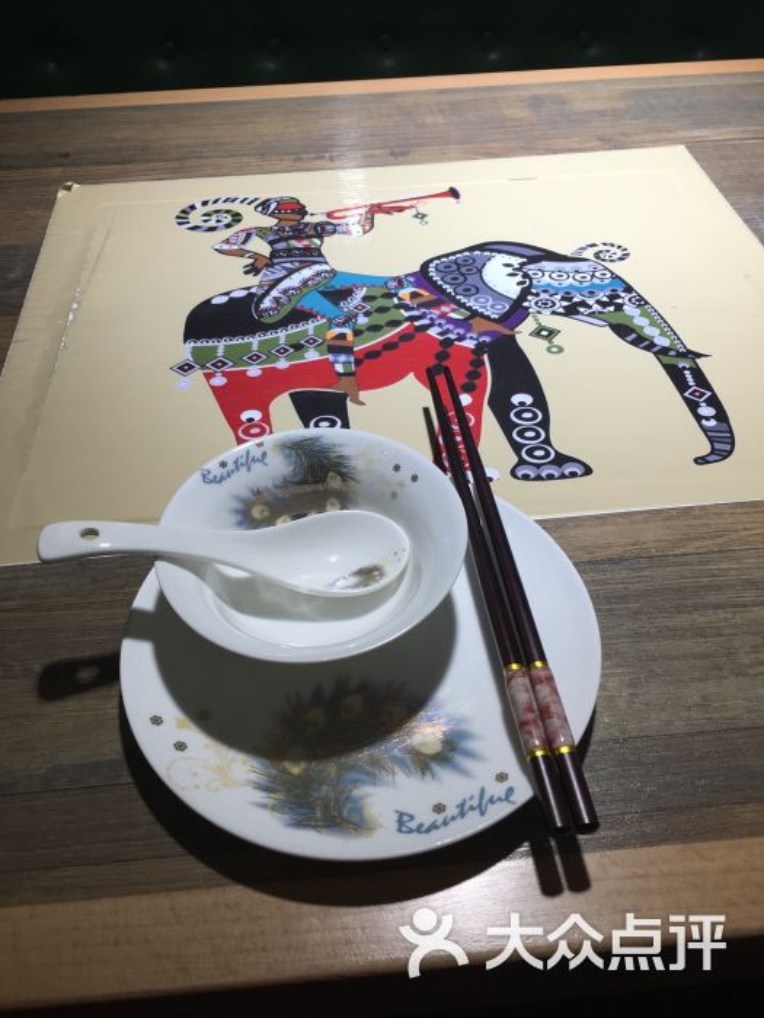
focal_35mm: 29
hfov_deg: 48.2
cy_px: 509
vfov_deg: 61.7
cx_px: 382
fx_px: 853
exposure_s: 1/100
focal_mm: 4.15
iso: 40
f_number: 2.2
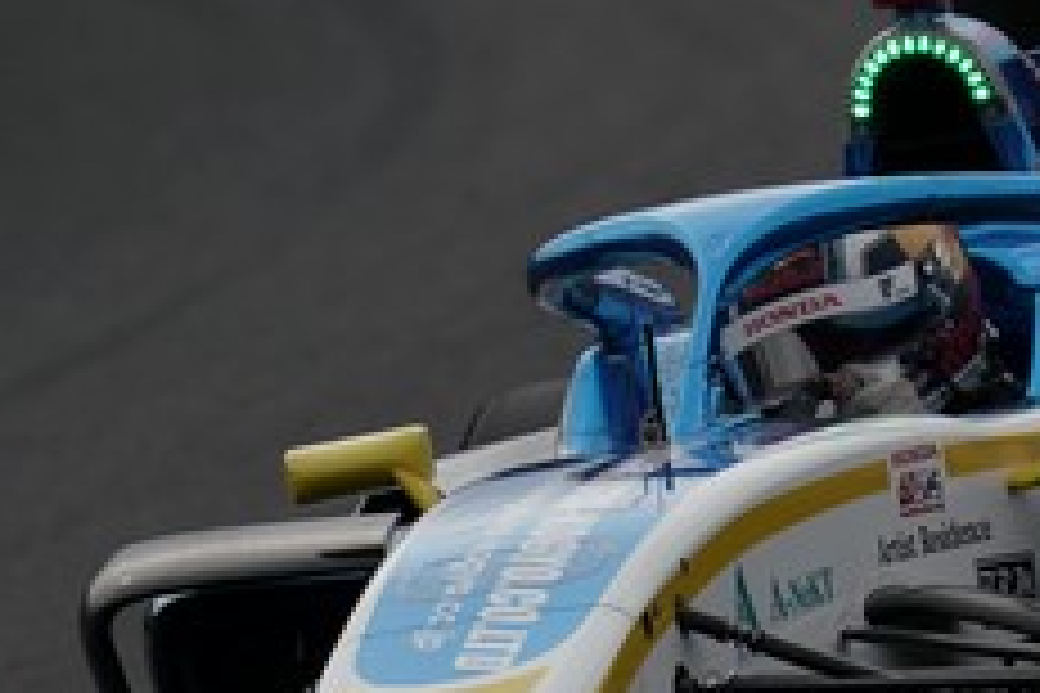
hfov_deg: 1.1
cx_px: 923
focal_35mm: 1871
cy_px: 522
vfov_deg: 0.7
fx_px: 54047
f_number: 8
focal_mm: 600
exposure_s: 1/800
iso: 250
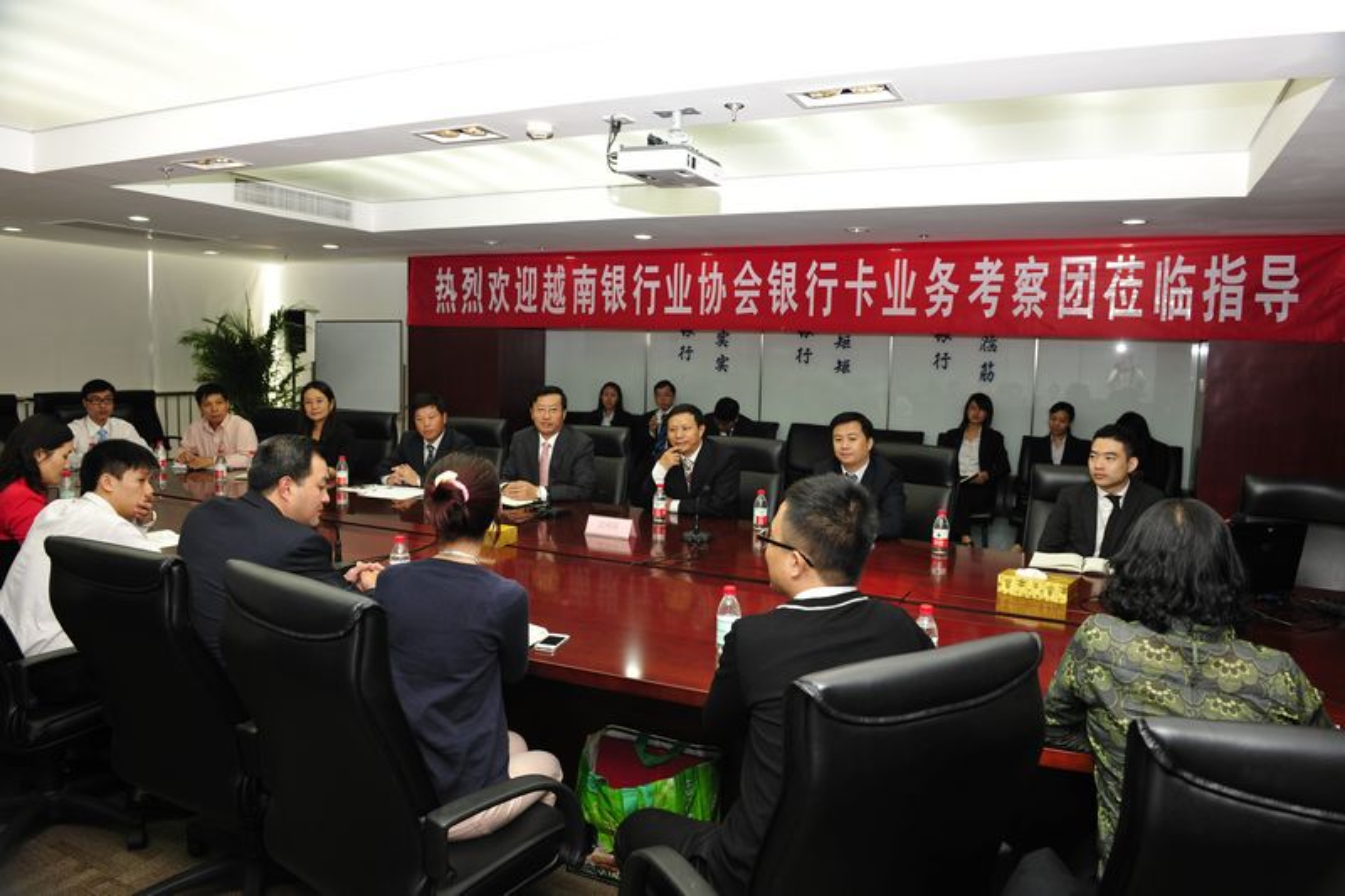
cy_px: 448
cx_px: 672
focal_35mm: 24
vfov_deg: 53.1
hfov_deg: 73.8
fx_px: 896
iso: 500
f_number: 6.3
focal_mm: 24
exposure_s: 1/60
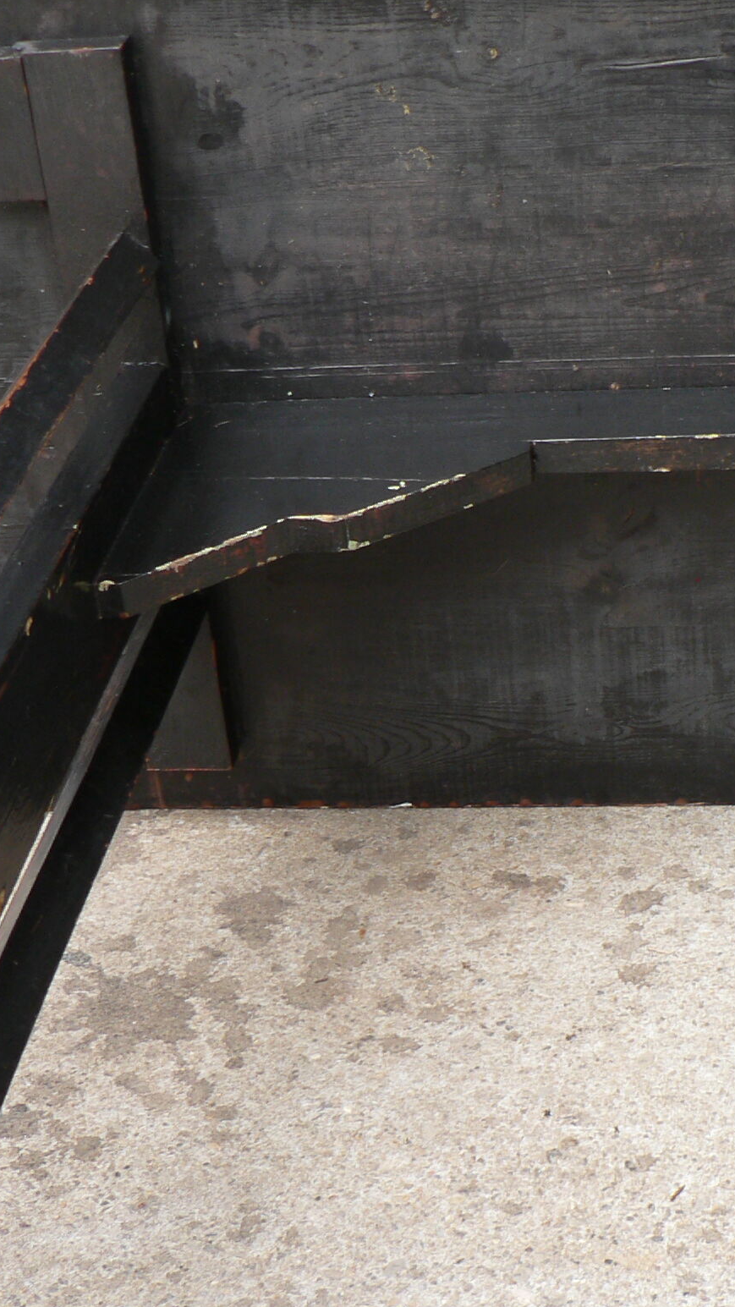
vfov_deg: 32.3
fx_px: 2252
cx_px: 572
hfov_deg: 18.4
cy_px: 708
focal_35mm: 65
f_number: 2.8
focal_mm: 6
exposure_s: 1/80
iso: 80
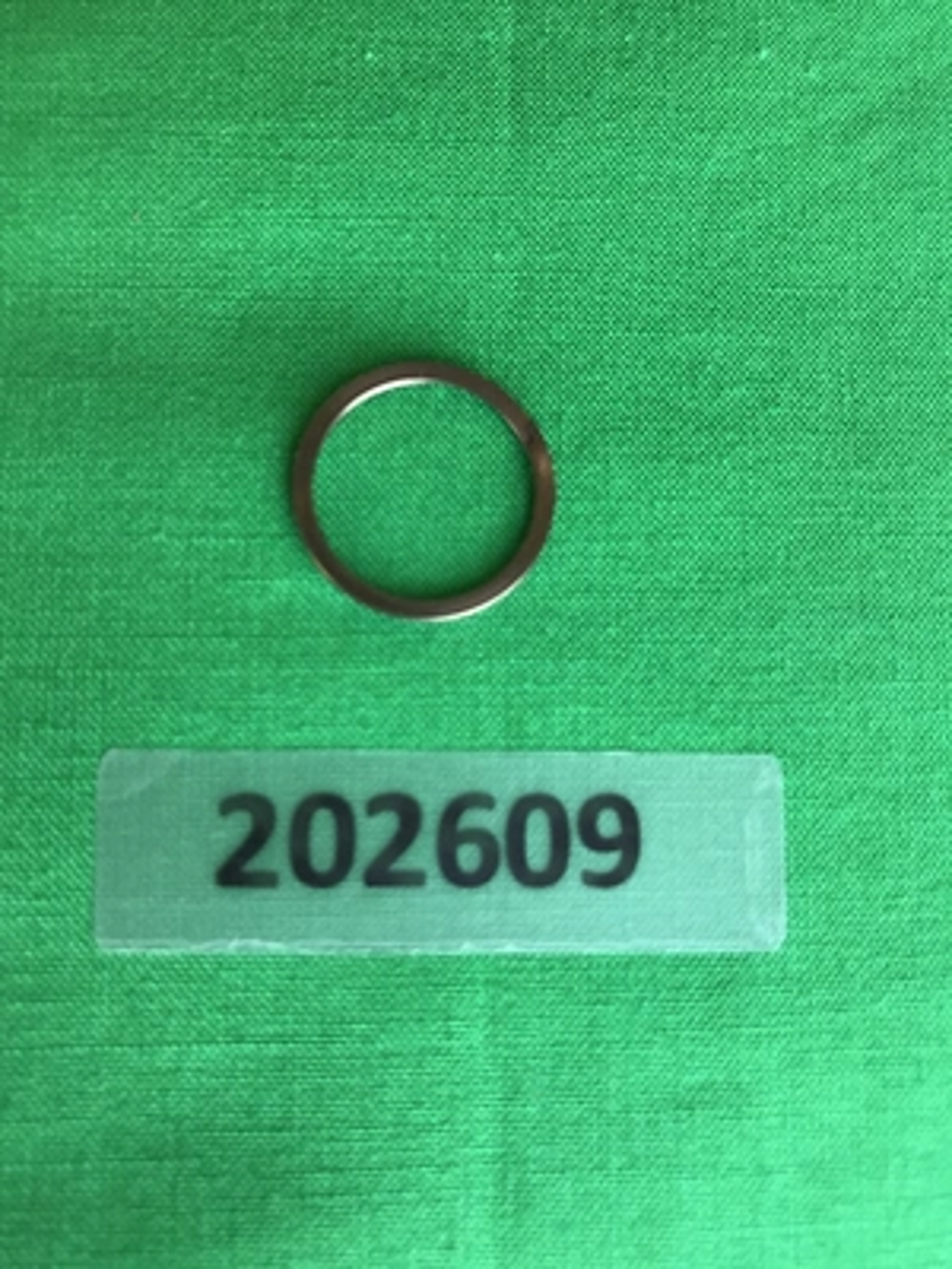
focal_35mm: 28
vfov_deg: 63.4
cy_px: 634
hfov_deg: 49.7
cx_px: 476
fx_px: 1027
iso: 32
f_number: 1.8
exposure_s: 1/60
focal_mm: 3.99
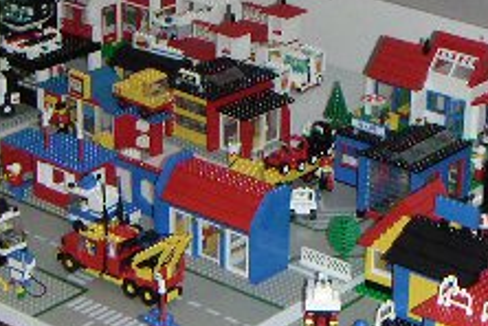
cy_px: 194
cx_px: 286
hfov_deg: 17.9
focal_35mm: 114
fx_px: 1545
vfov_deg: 12.0
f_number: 2.8
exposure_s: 1/50
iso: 160
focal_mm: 6
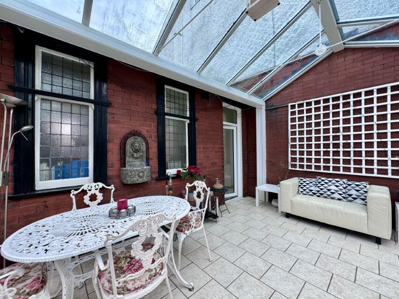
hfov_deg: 102.1
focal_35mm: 14
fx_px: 161
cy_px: 150
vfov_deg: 85.7
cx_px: 200
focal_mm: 2.22
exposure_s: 1/99
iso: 50
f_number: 2.2
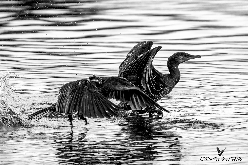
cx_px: 124
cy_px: 82
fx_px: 5786
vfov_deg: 1.6
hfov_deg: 2.5
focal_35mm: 840
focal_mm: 840
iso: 2500
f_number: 9
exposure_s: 1/2000
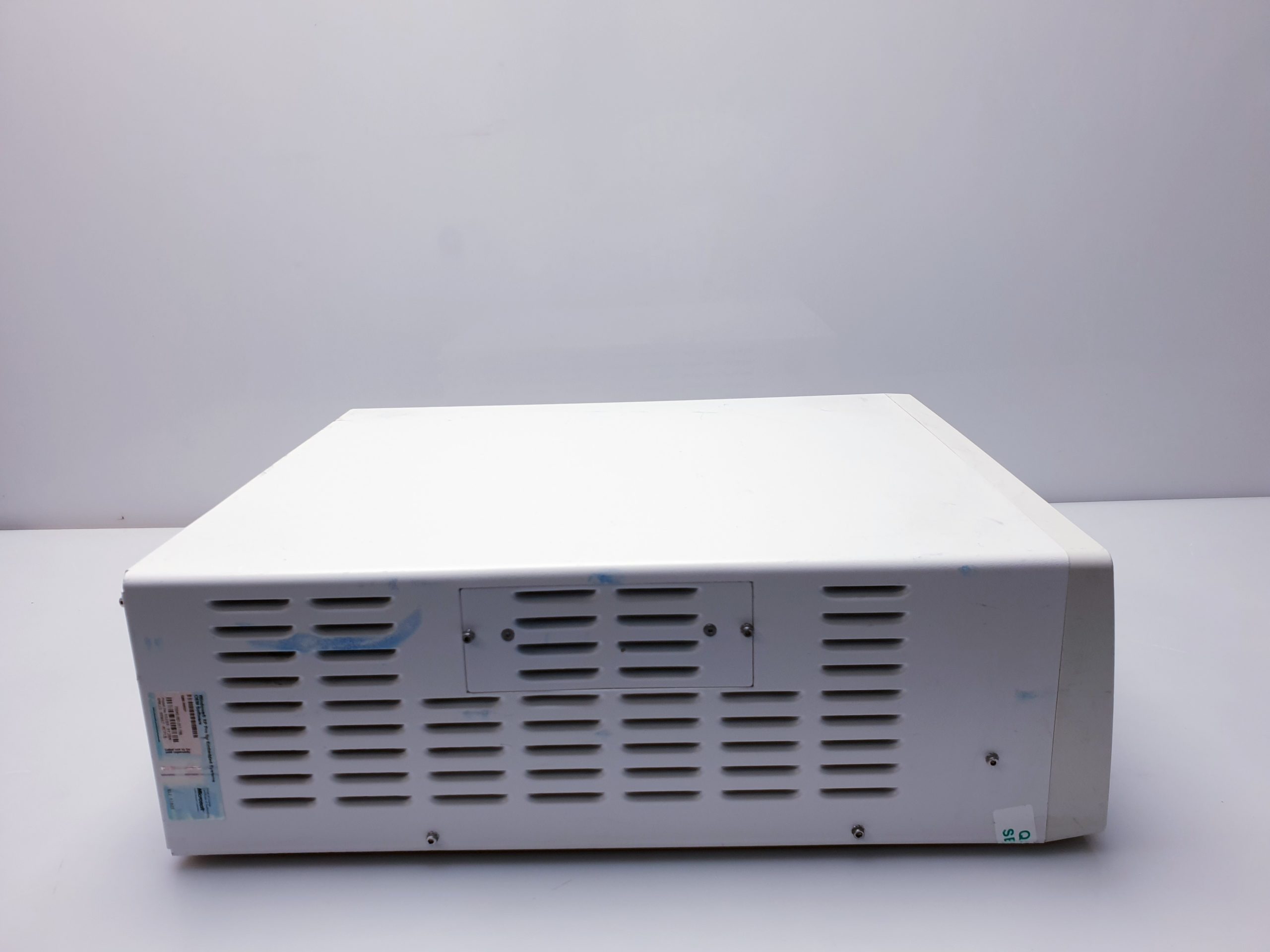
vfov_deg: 53.1
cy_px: 476
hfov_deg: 67.3
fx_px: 954
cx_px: 635
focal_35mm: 26
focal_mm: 4.3
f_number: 2.4
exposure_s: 1/111
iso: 50
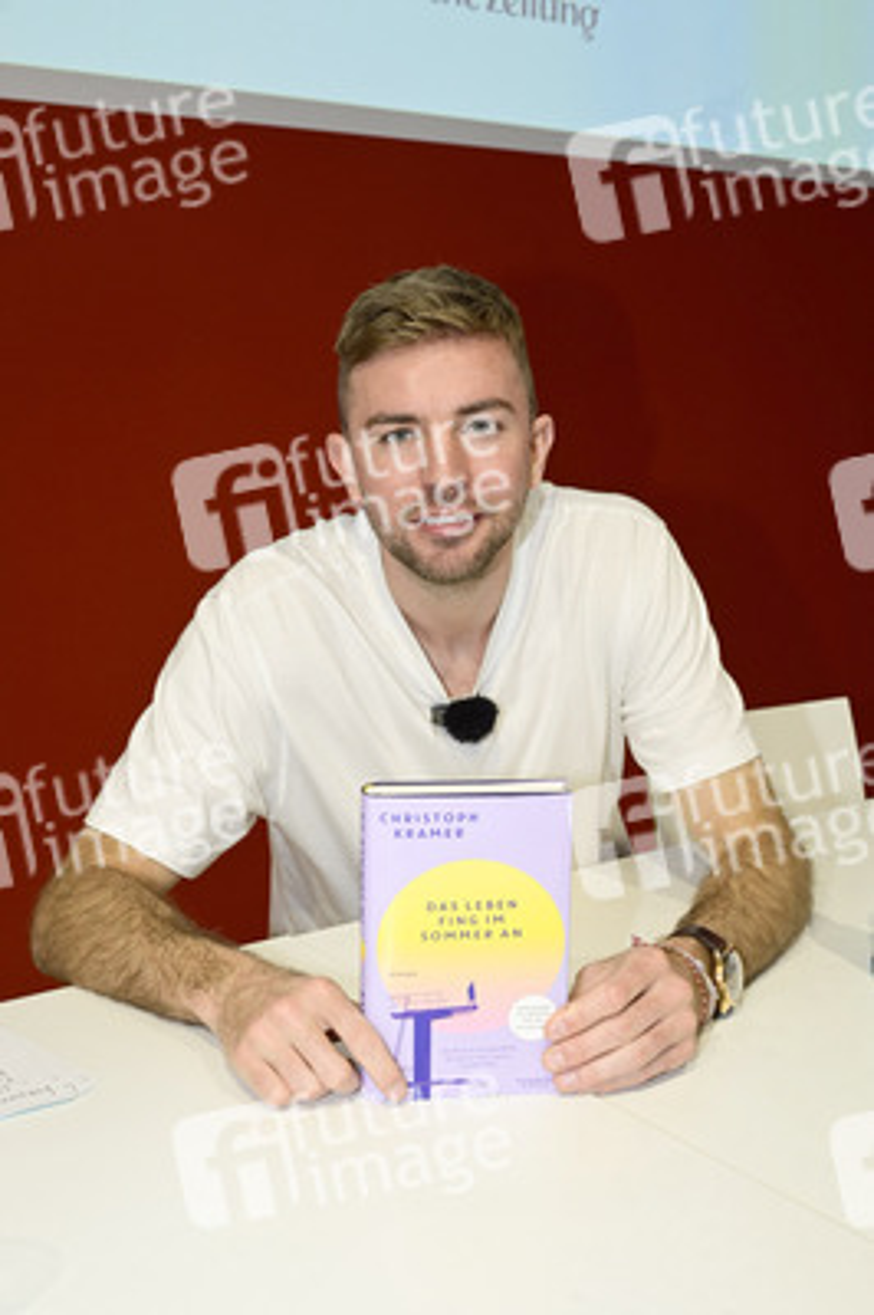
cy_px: 658
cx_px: 437
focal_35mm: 41
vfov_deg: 47.4
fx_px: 1496
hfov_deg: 32.6
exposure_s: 1/200
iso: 1600
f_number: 8
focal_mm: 41
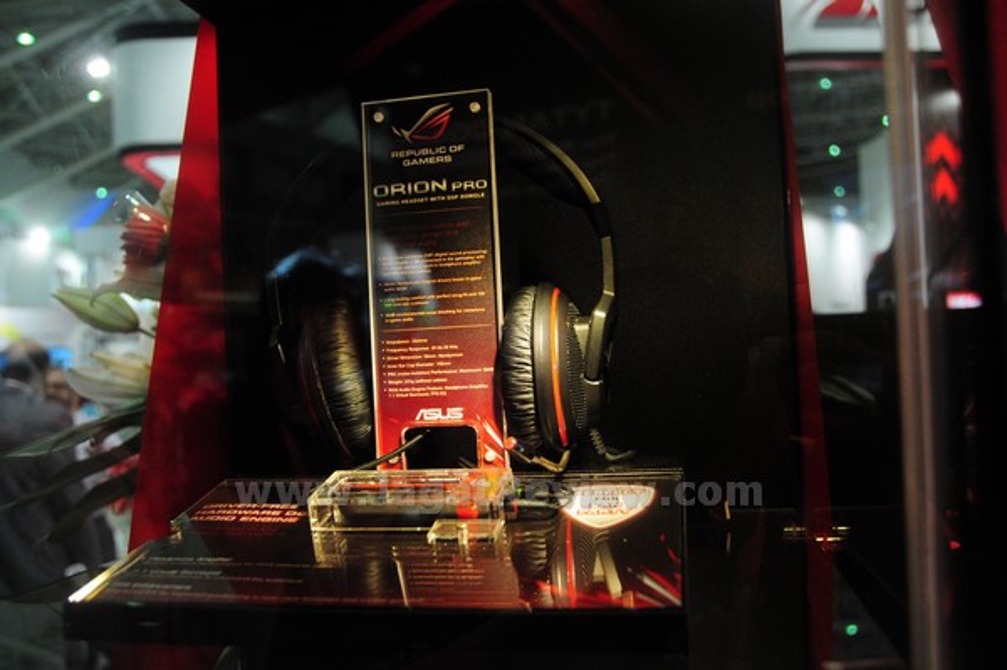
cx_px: 504
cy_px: 335
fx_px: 922
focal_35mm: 33
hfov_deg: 57.3
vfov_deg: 39.9
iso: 1600
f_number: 3.8
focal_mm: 22
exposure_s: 1/250
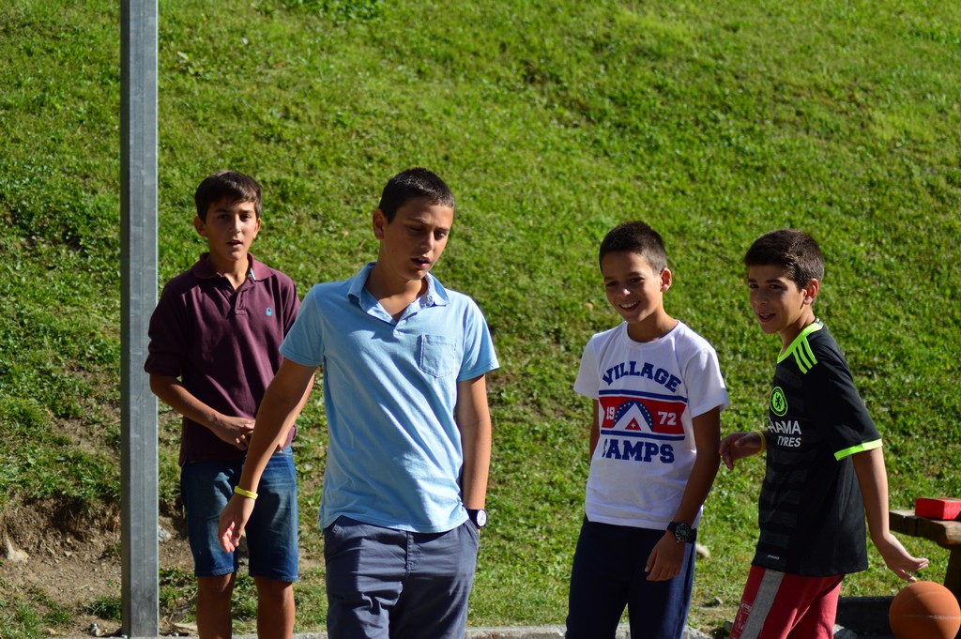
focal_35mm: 105
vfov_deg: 13.0
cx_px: 480
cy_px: 320
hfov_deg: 19.5
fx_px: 2801
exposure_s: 1/1000
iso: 100
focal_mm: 70
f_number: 4
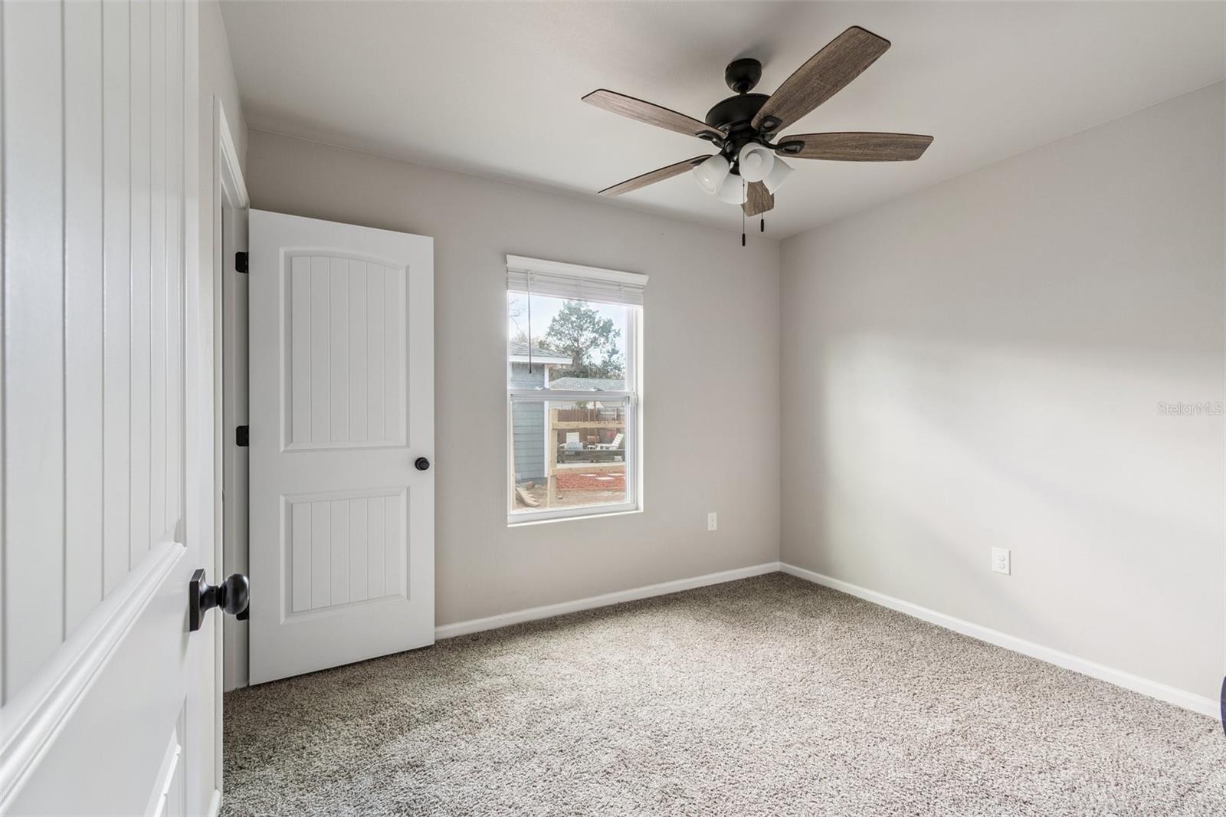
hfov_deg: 100.4
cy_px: 408
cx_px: 613
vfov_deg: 77.3
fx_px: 511
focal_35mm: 15
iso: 200
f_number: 8
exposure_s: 1/4
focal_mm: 10
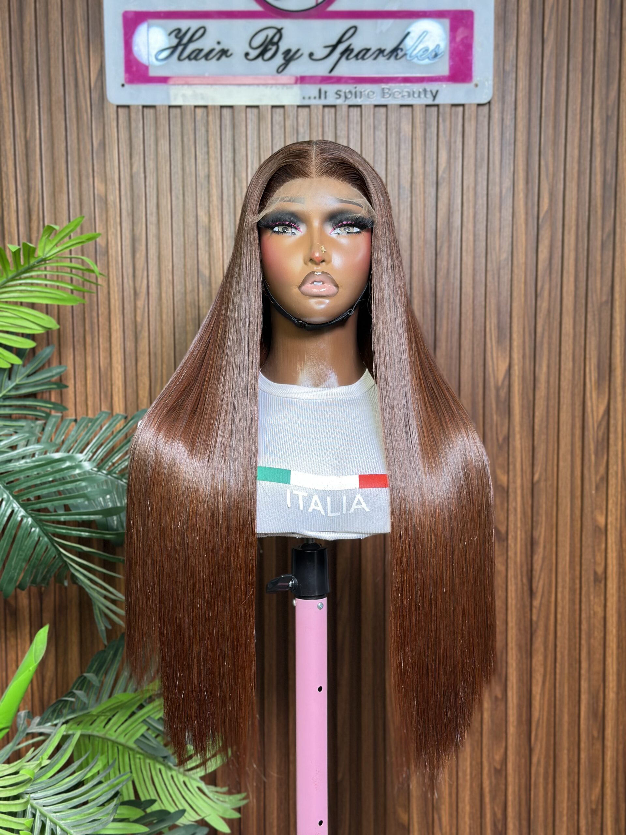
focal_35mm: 48
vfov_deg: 39.7
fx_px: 1157
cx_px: 313
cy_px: 418
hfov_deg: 30.3
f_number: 1.78
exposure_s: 1/100
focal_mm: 6.86
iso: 80
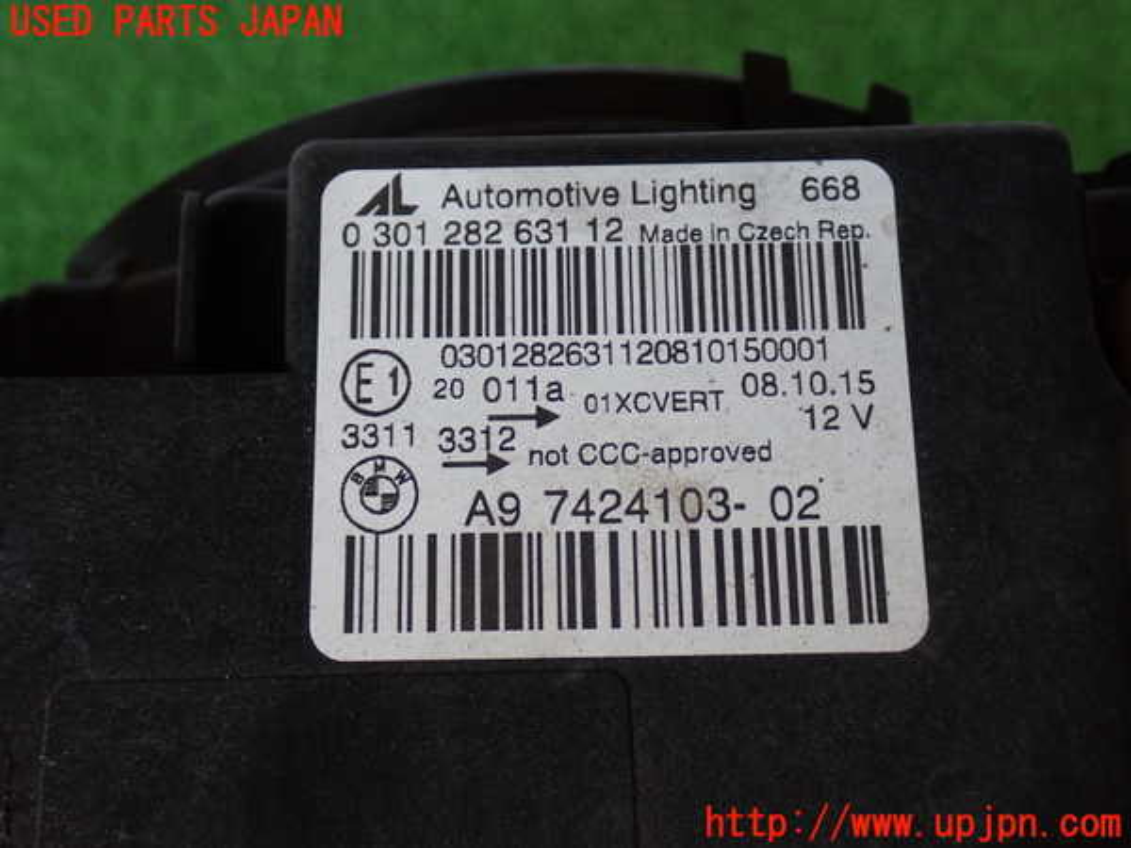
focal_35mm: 44
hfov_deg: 42.9
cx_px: 566
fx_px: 1438
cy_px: 424
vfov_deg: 32.9
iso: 200
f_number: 2.9
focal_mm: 7.84
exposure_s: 1/50
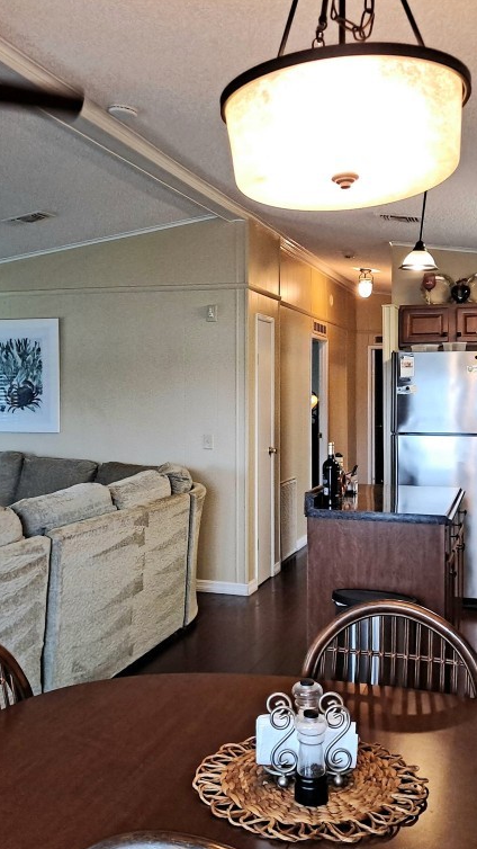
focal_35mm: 37
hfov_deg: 32.0
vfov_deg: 54.0
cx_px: 209
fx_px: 832
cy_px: 426
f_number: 2
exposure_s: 1/50
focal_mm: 4.6
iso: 160
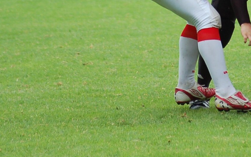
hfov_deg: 3.5
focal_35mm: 592
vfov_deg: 2.2
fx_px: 4050
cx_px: 247
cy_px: -51
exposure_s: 1/1000
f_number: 4.5
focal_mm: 150
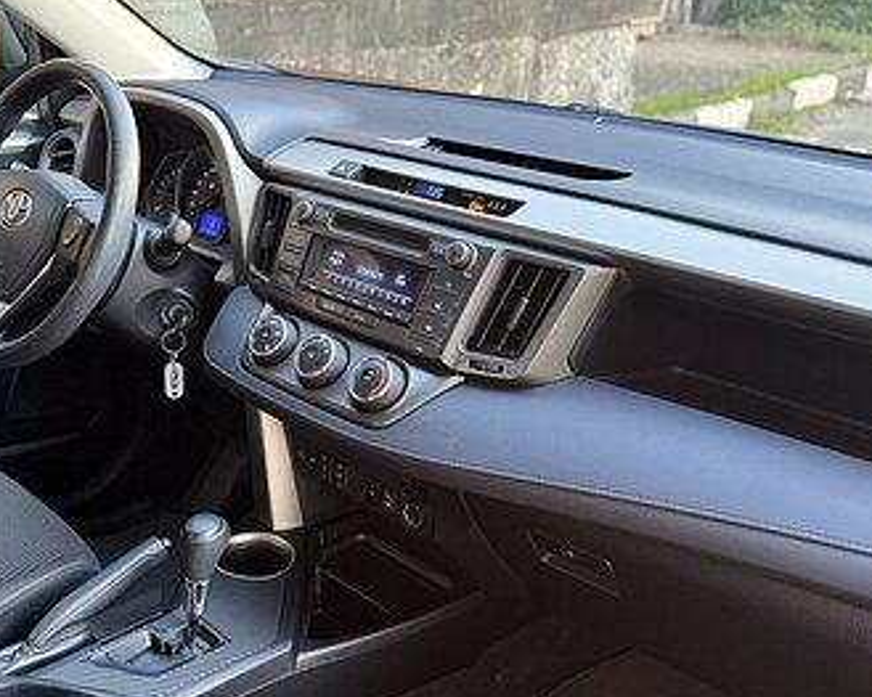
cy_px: 403
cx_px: 239
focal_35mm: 39
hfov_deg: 45.5
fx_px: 1006
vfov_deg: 38.1
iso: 250
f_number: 1.78
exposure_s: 1/60
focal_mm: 6.76
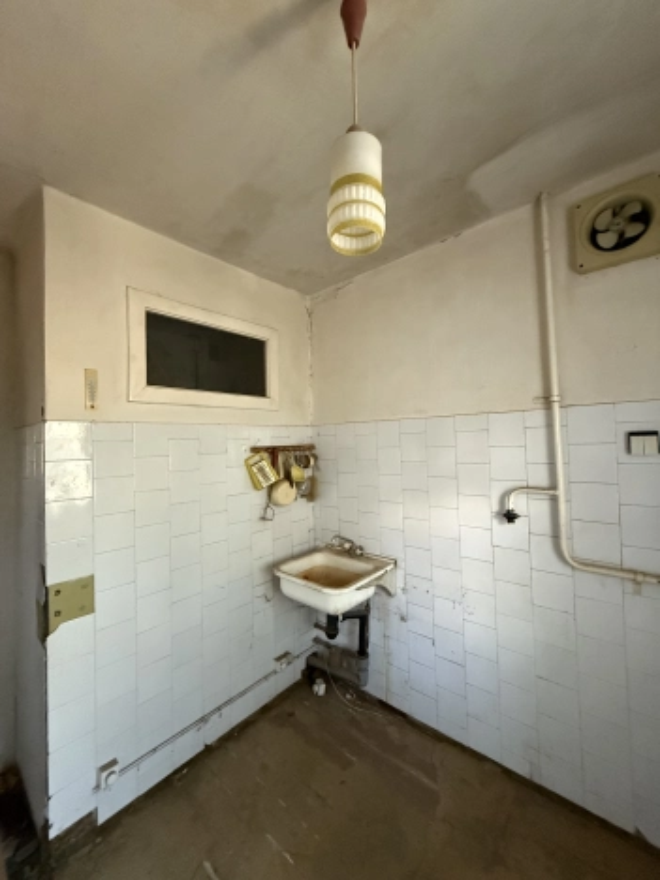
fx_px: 356
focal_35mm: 14
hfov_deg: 85.7
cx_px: 330
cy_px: 440
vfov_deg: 102.1
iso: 1250
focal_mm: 2.22
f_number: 2.2
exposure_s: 1/60
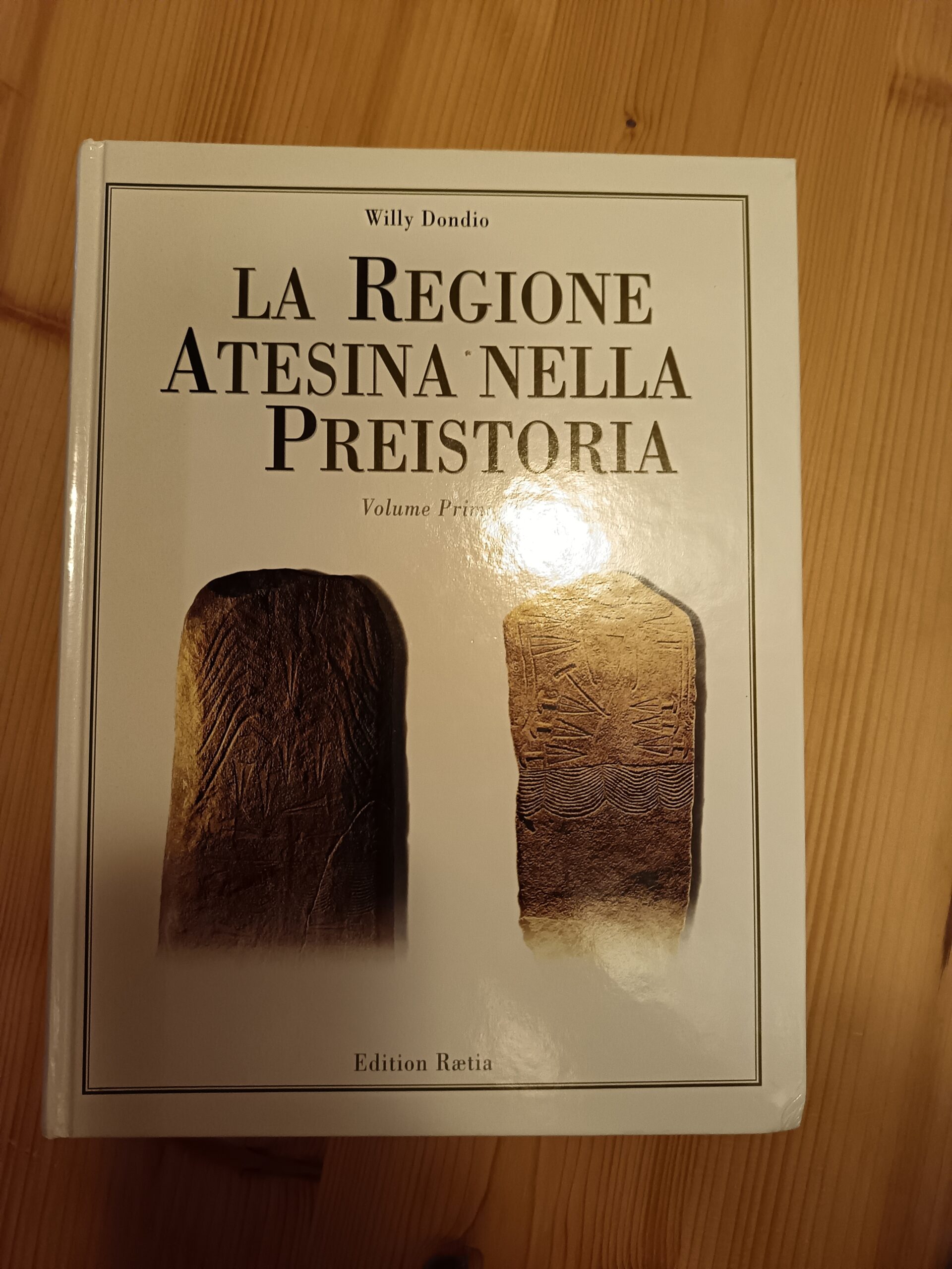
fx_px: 880
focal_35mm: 24
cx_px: 476
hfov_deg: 56.8
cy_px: 634
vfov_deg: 71.6
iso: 2112
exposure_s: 1/25
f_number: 1.75
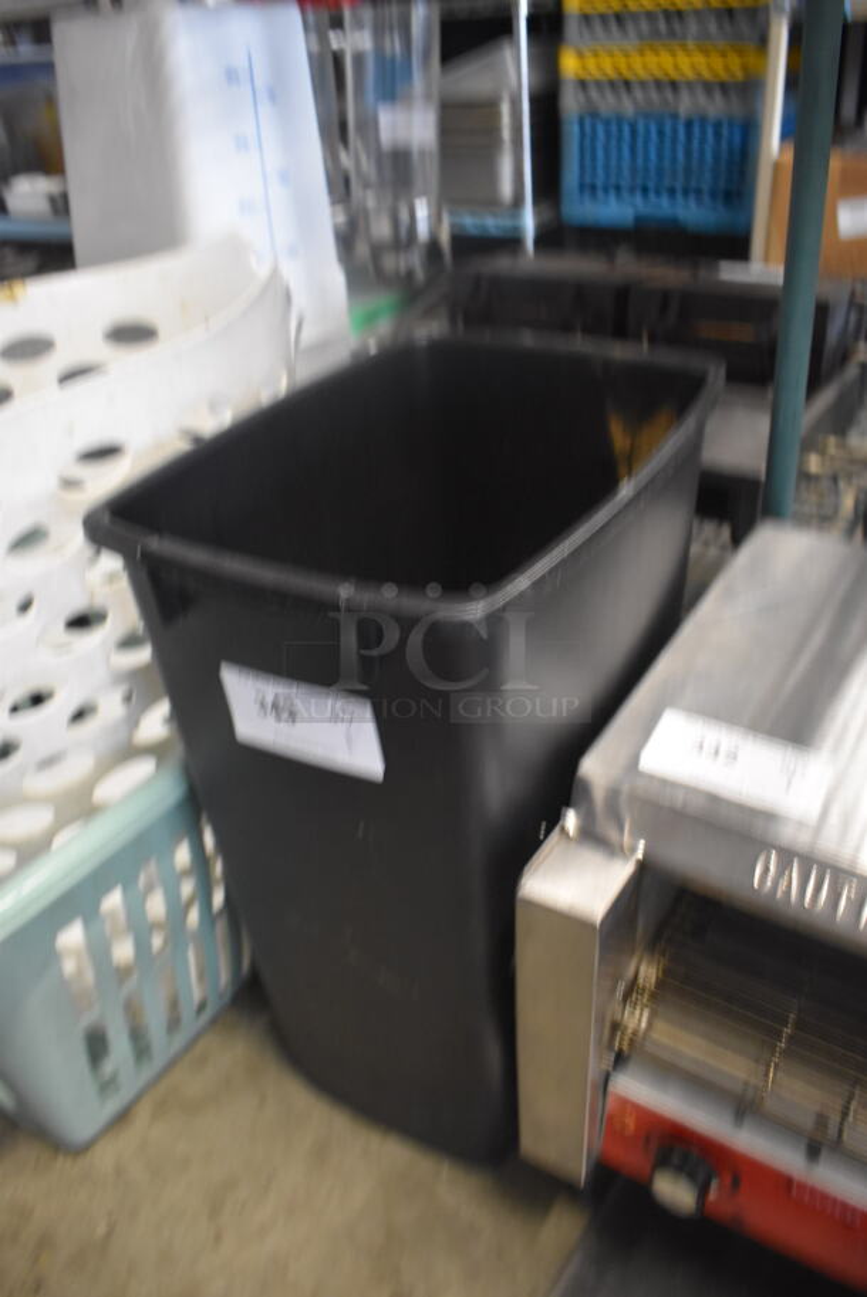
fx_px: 974
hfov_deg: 48.0
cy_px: 648
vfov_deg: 67.3
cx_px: 434
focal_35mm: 27
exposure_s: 1/30
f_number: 3.5
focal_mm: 18
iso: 2200
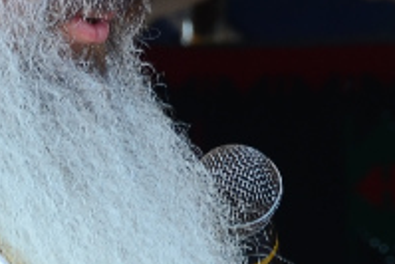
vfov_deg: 1.9
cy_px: 246
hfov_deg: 2.9
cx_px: 244
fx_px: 7938
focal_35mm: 723
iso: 160
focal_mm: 80
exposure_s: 1/100
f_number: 6.3
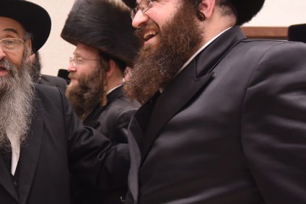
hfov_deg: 32.0
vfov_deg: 23.4
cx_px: 6
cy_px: 94
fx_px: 493
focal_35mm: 58
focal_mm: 24
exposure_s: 1/100
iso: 2500
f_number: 5
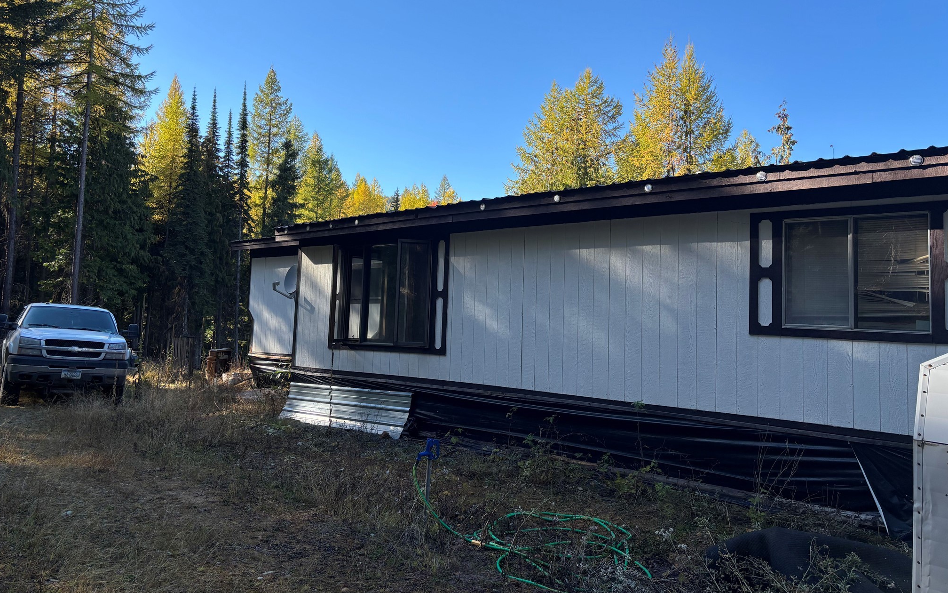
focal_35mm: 28
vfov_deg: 44.4
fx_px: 723
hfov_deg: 66.5
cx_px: 475
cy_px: 248
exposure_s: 1/1279
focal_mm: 5.96
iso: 50
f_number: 1.6
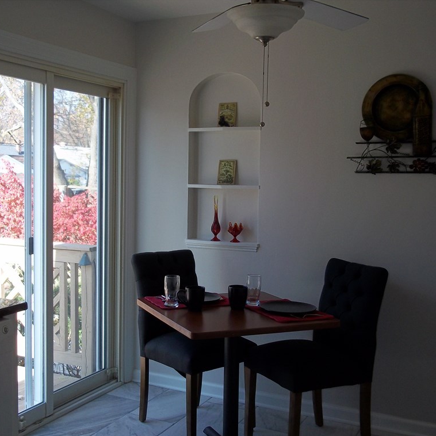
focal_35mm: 43
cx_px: 169
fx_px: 613
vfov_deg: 39.2
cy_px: 220
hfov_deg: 39.0
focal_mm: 6.5
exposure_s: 1/100
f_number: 3.1
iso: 80
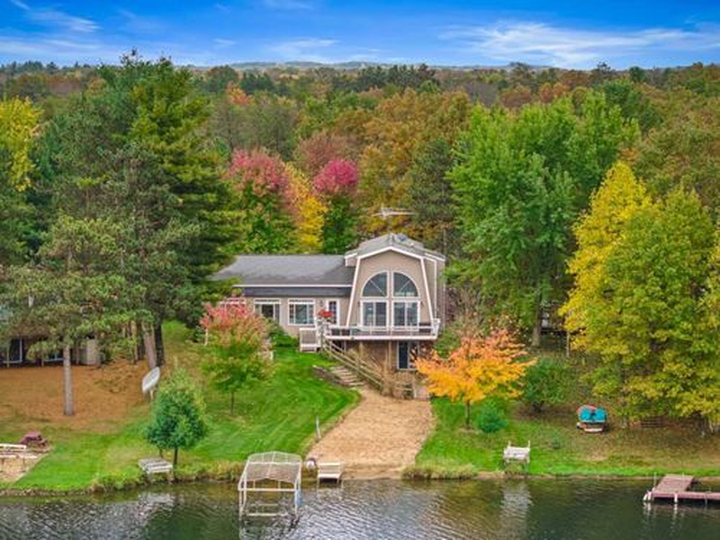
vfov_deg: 21.0
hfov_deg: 27.8
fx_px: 1456
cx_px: 360
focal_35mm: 70
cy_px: 270
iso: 100
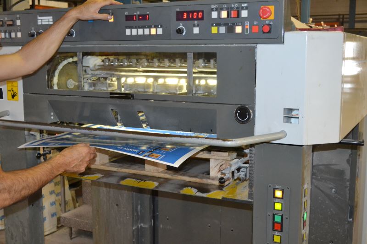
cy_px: 122
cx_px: 184
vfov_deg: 28.1
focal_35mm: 48
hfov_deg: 41.1
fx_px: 489
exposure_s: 1/60
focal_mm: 32
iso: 3200
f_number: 4.8
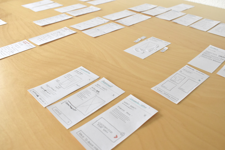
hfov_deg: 57.2
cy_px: 75
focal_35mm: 33
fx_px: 206
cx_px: 112
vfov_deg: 40.0
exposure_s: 1/250
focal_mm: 22
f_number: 8
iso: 1600
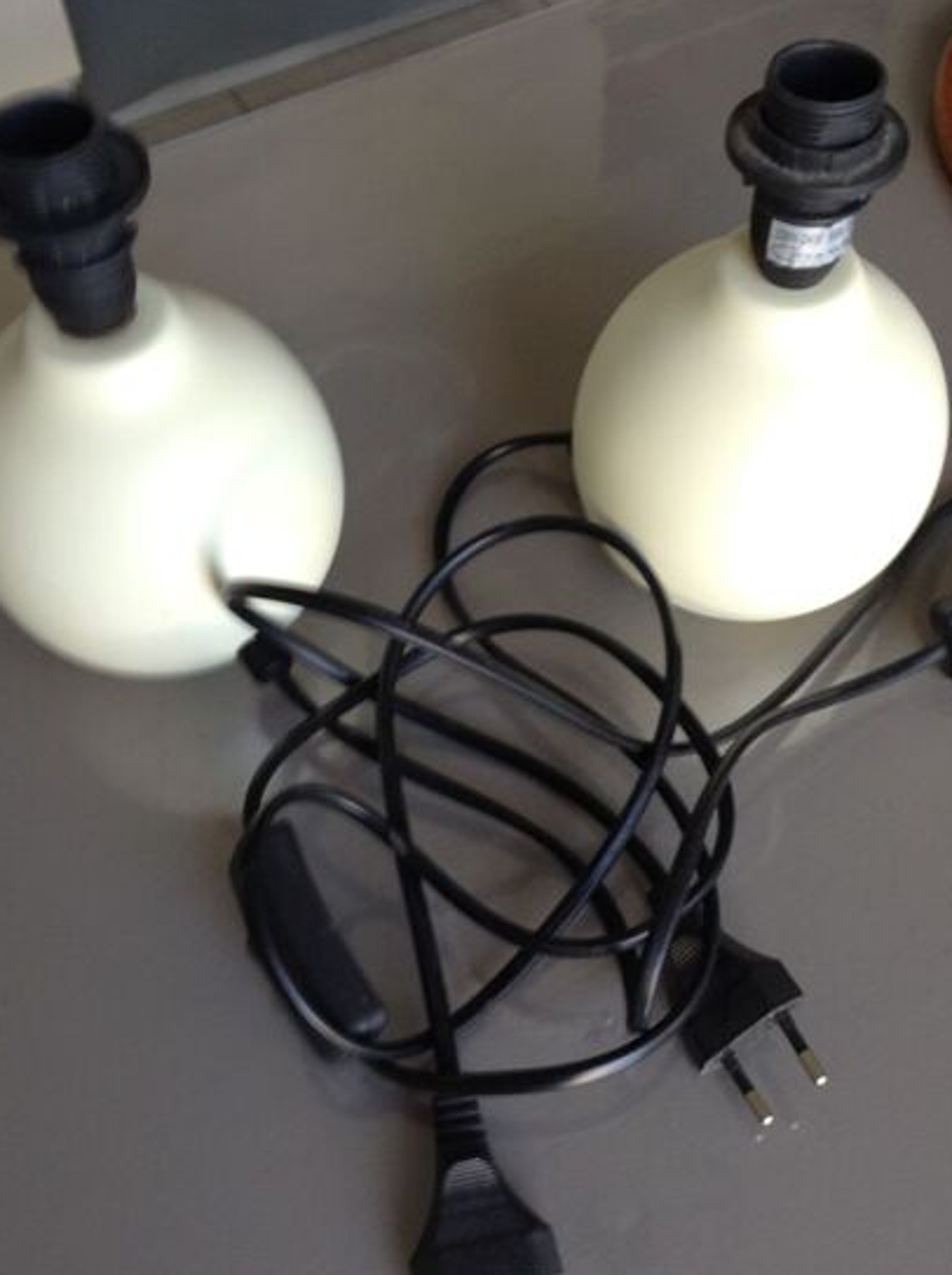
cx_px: 514
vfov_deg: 47.9
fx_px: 1435
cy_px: 667
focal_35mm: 39
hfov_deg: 36.7
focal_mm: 3.3
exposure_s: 1/24
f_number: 2.4
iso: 32
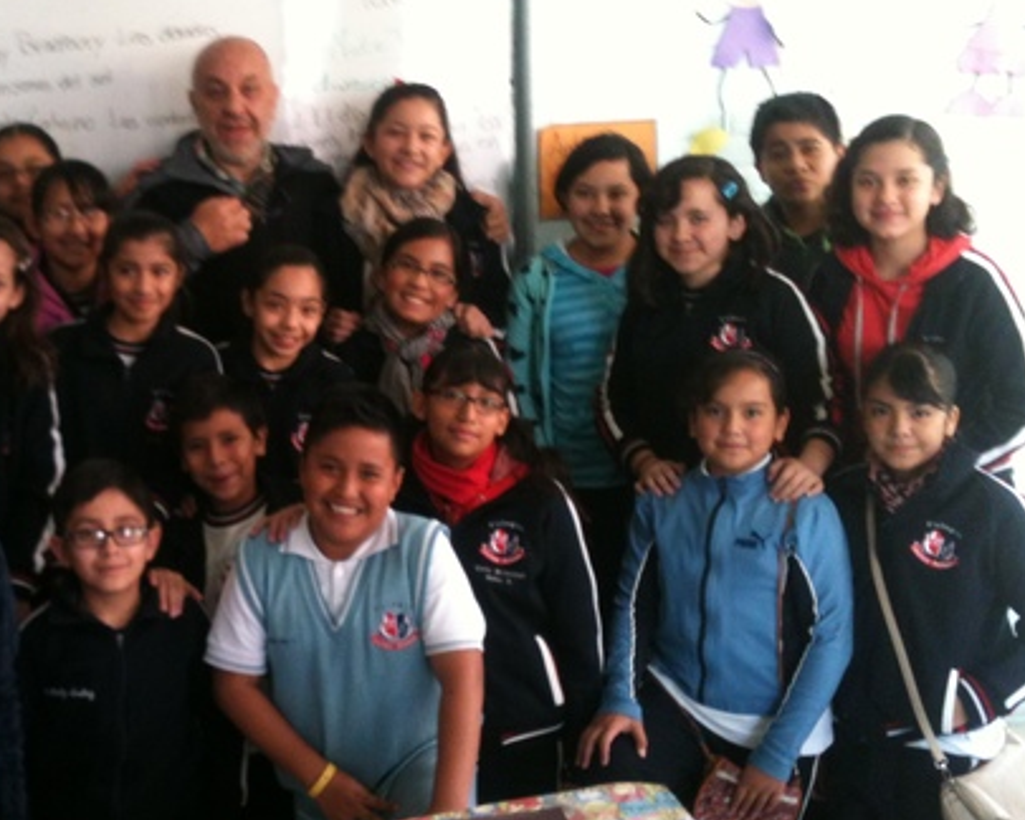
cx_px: 291
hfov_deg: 34.2
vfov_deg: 28.1
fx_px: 1638
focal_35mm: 54
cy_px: 438
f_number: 2.8
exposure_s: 1/15
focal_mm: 3.85
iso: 125
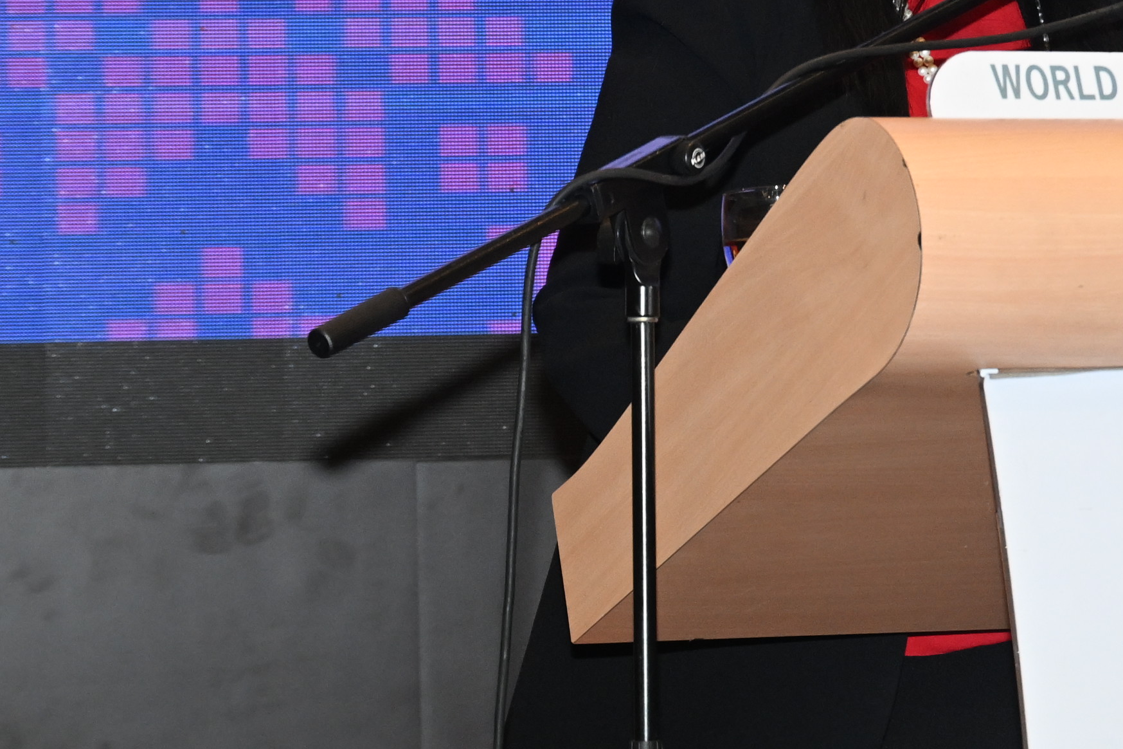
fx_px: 6767
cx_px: 1244
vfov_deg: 6.3
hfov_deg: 9.4
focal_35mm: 217
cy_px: 214
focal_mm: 63
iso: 1600
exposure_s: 1/100
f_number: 6
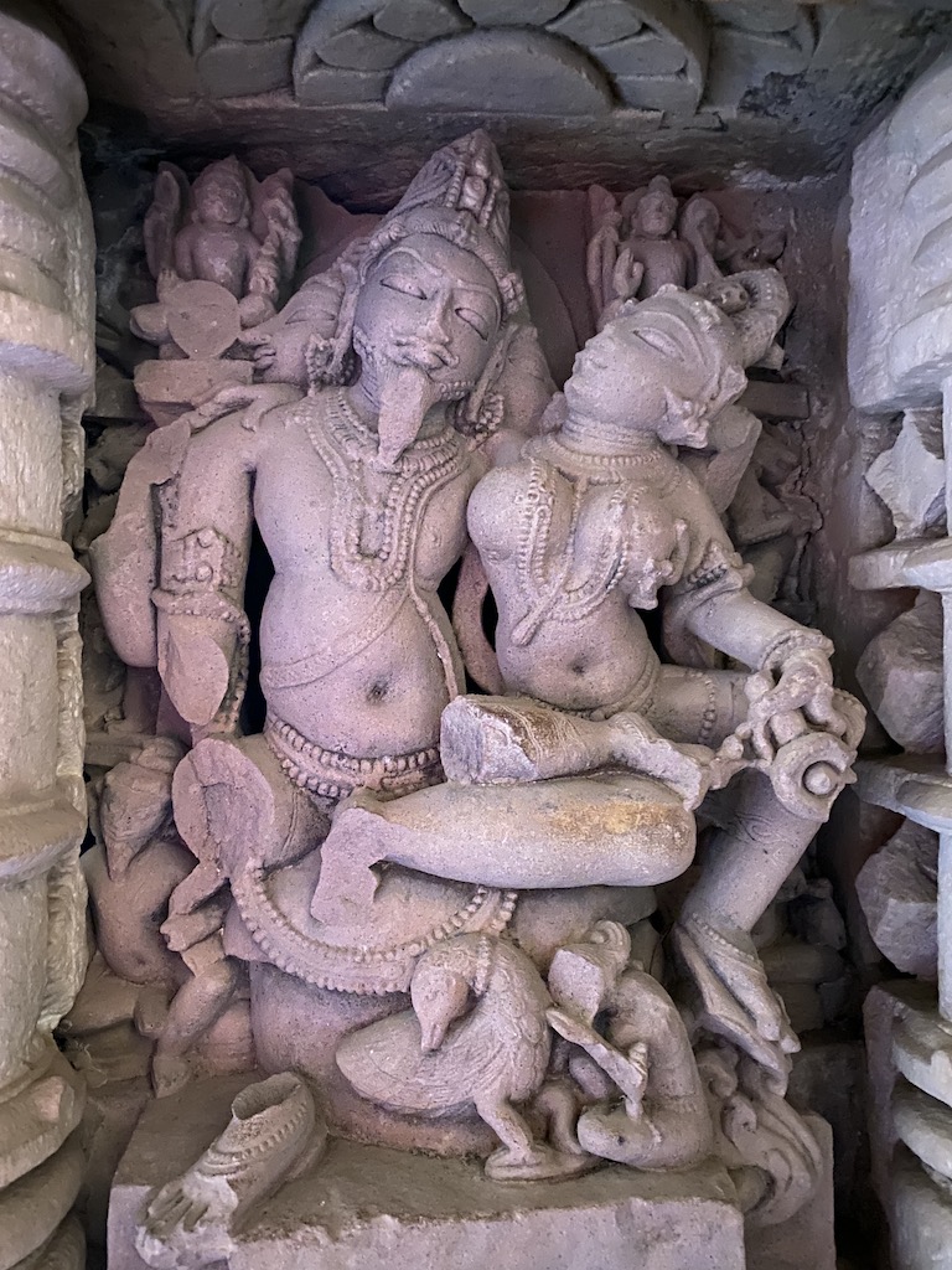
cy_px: 635
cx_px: 476
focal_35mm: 26
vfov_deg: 67.3
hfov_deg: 53.1
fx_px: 953
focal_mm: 4.25
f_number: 1.8
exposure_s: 1/4
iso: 640
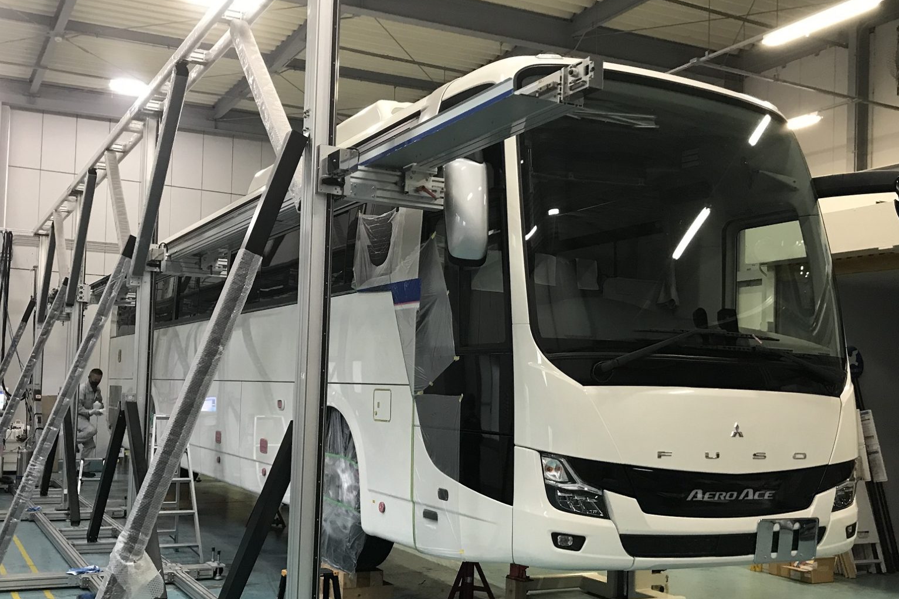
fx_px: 949
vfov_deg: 34.9
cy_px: 356
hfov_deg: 50.6
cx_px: 389
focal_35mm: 38
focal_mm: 3.99
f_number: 1.8
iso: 50
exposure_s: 1/15
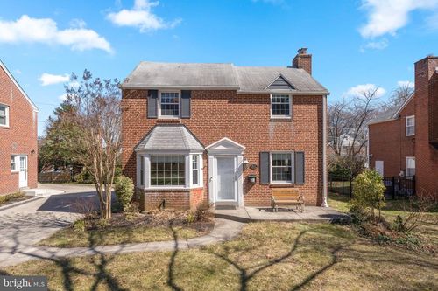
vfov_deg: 56.1
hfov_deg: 77.3
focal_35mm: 22
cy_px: 146
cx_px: 219
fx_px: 274
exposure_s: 1/800
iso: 320
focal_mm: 22.5
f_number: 8
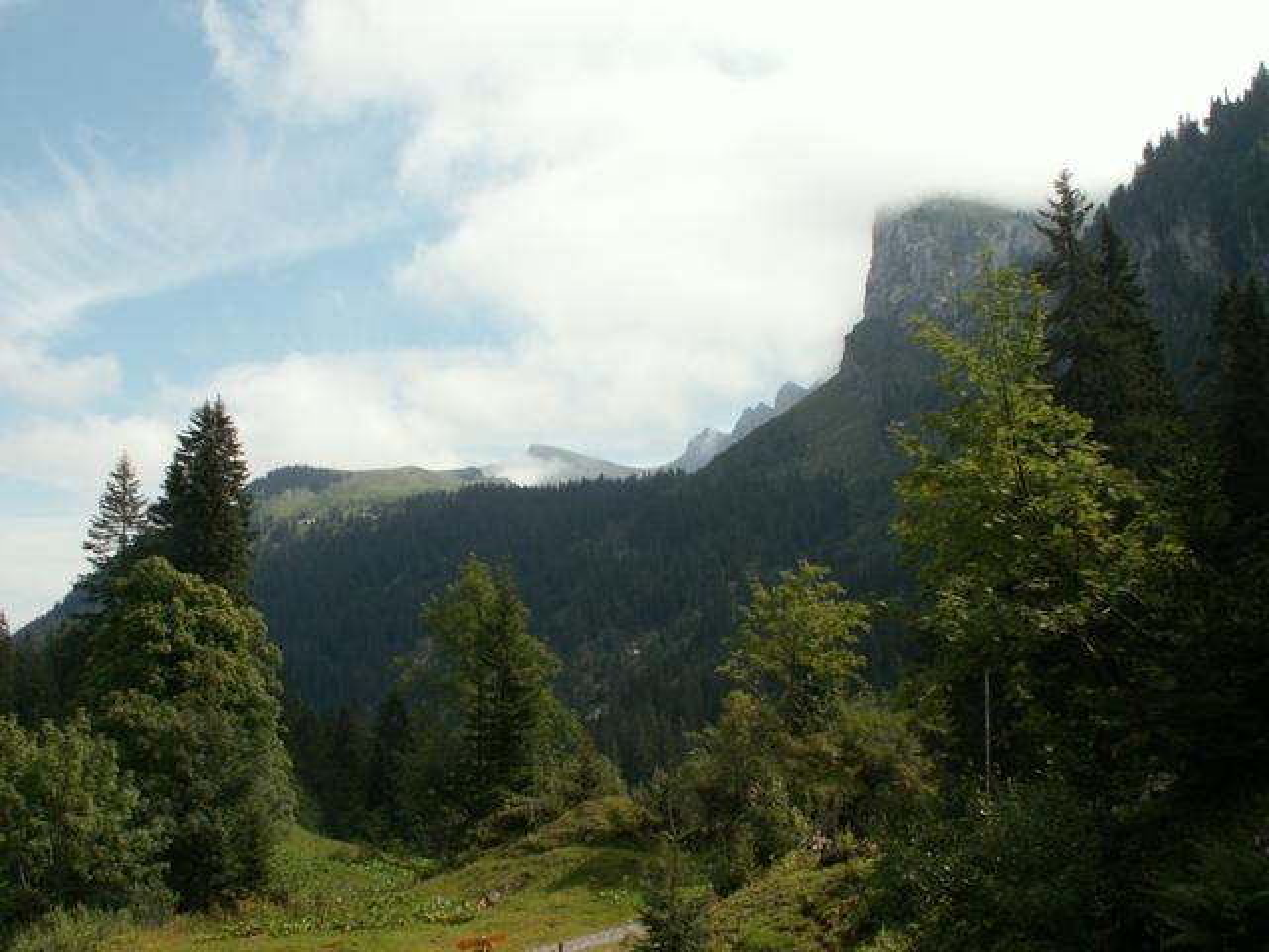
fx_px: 1283
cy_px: 476
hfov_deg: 52.6
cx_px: 634
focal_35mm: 35
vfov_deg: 40.7
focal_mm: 5.86
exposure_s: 1/200
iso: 50
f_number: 6.3
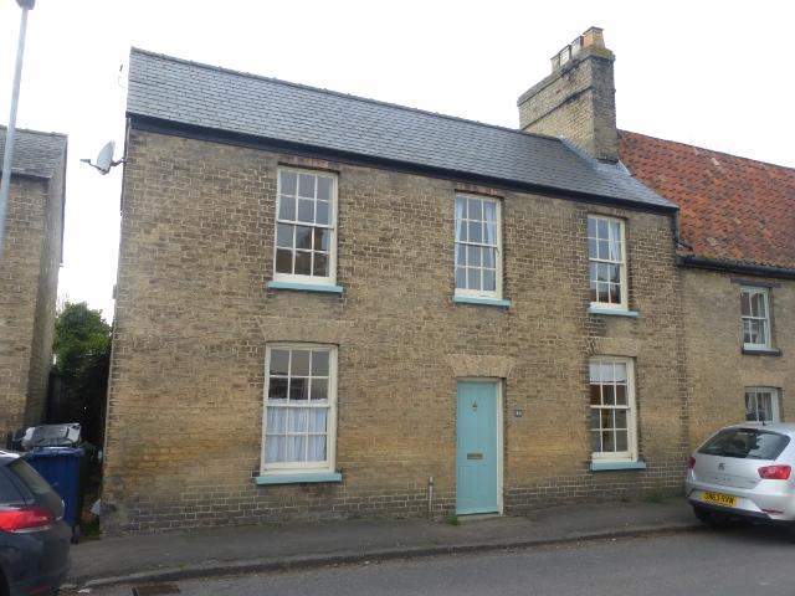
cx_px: 398
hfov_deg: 65.3
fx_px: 620
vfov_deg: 51.4
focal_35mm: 27
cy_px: 298
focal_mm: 4.8
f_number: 4
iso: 100
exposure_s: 1/200
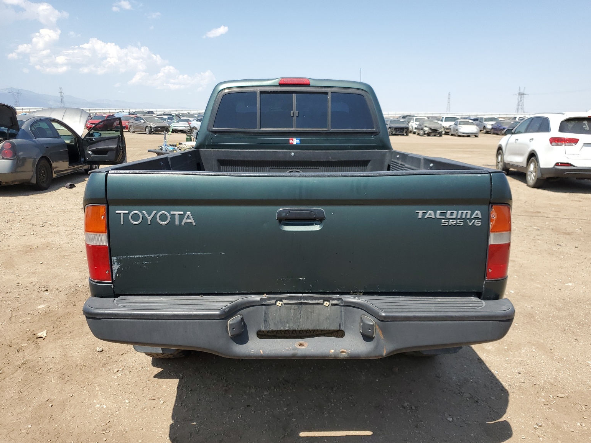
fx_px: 461
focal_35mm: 27
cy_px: 227
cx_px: 303
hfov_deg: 65.3
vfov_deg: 51.4
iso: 50
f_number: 1.5
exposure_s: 1/2500
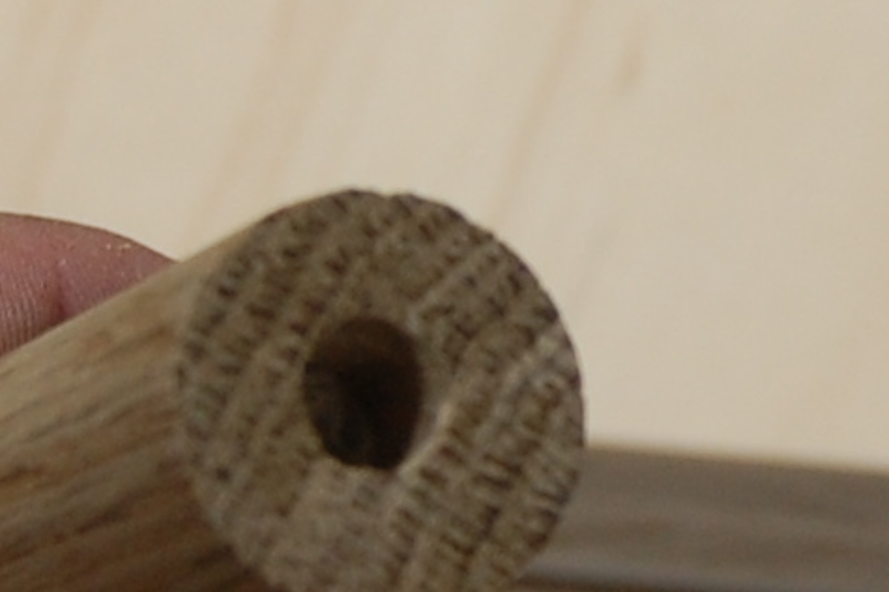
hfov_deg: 6.7
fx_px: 7502
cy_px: 197
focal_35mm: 304
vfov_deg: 4.5
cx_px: 964
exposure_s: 1/80
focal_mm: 32
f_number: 4.5
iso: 400
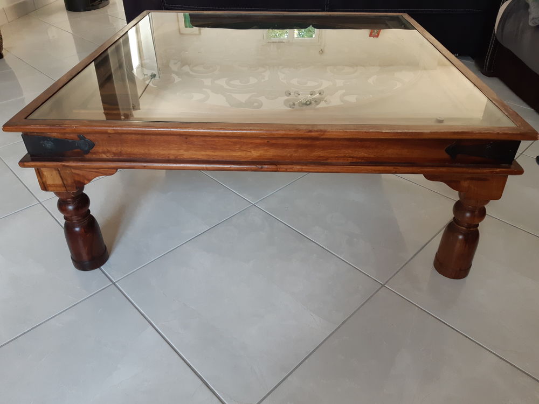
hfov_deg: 67.3
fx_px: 405
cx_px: 270
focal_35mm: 26
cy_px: 202
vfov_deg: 53.1
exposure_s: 1/50
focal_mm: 3.93
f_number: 1.7
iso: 160
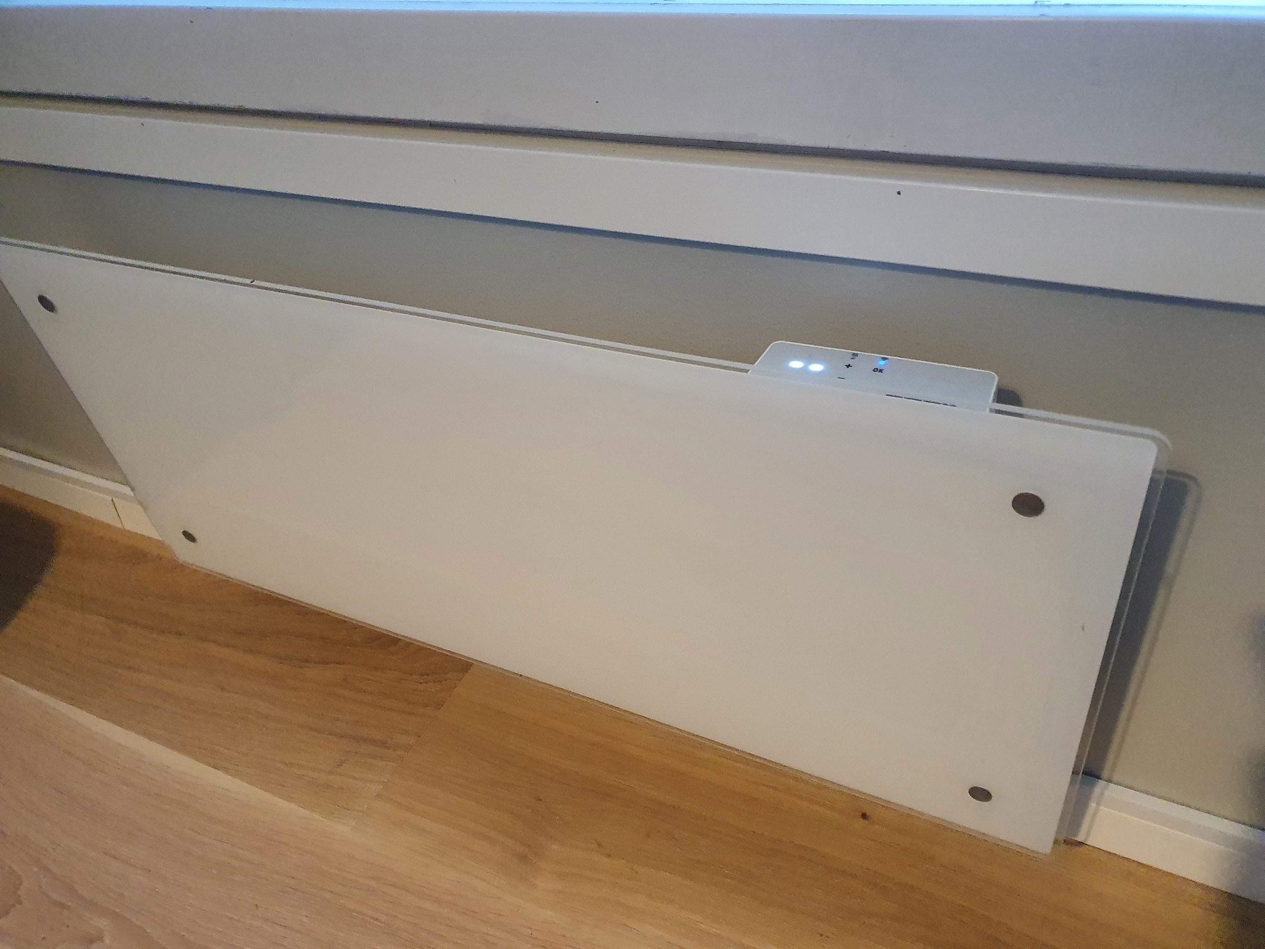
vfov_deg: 53.1
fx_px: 950
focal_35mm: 26
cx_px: 632
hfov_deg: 67.3
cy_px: 474
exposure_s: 1/50
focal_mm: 4.32
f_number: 1.5
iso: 640
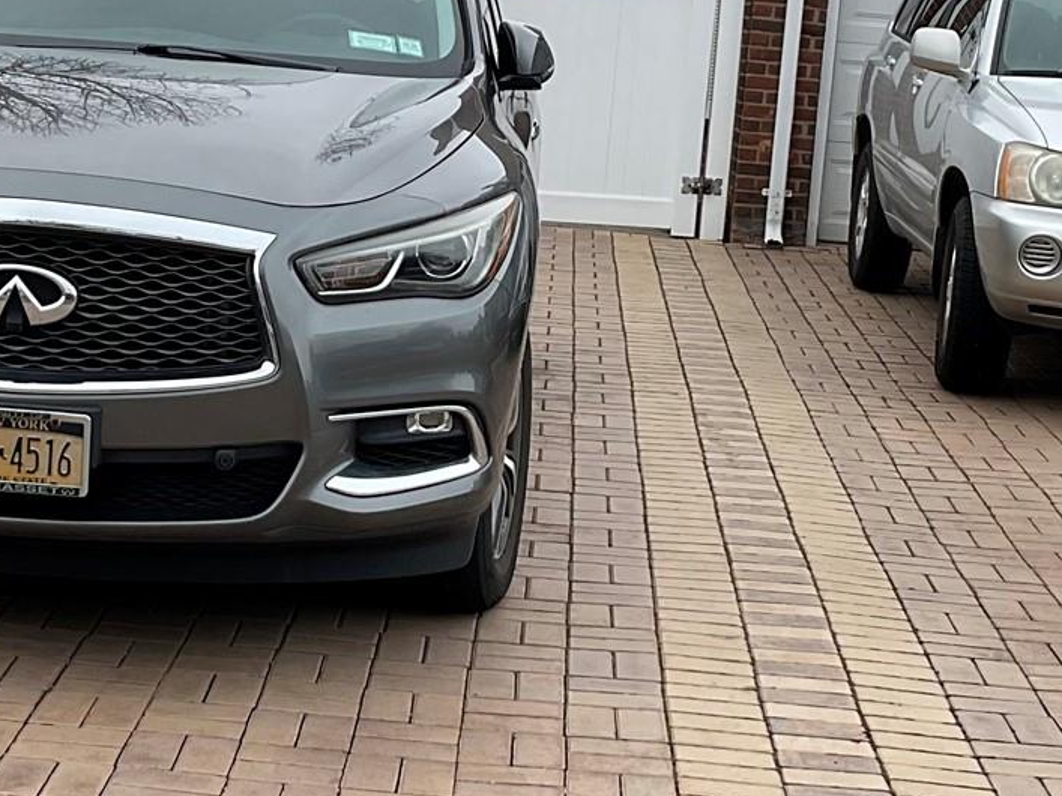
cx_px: 461
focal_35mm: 84
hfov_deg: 23.3
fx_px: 2577
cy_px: 320
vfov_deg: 17.5
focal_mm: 3
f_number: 1.8
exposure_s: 1/657
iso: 16
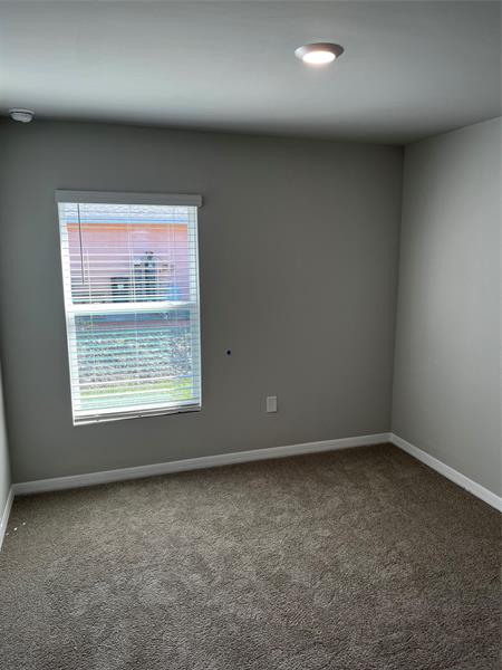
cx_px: 251
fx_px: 503
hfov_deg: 53.1
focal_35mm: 26
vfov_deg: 67.3
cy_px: 335
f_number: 1.6
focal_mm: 5.1
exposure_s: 1/164
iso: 50
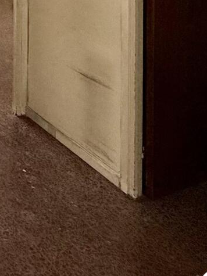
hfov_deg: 18.9
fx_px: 471
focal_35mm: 59
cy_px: -114
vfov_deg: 26.0
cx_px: -167
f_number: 2.2
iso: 64
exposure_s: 1/355
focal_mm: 2.22
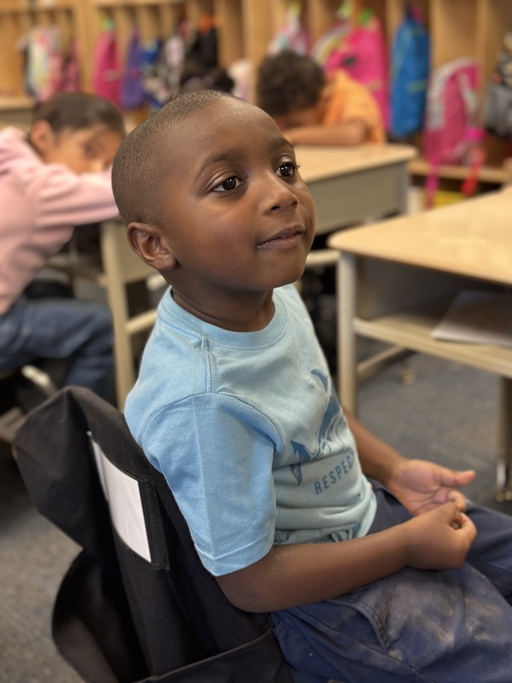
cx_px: 256
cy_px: 342
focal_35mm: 48
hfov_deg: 30.3
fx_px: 947
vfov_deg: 39.7
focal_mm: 6.86
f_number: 1.78
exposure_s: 1/60
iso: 200
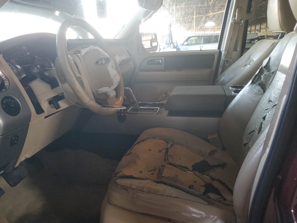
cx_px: 148
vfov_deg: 53.1
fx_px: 223
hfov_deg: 67.3
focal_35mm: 26
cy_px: 112
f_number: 1.5
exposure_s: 1/60.2
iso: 161
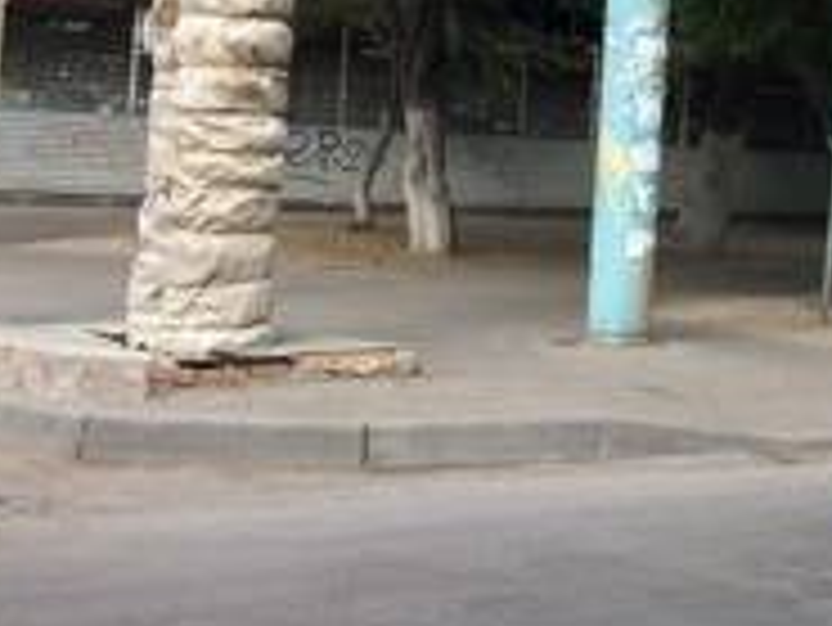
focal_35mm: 86
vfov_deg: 17.0
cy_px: 90
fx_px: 2068
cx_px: 1201
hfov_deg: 20.0
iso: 32
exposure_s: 1/526
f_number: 2.2
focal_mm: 4.15
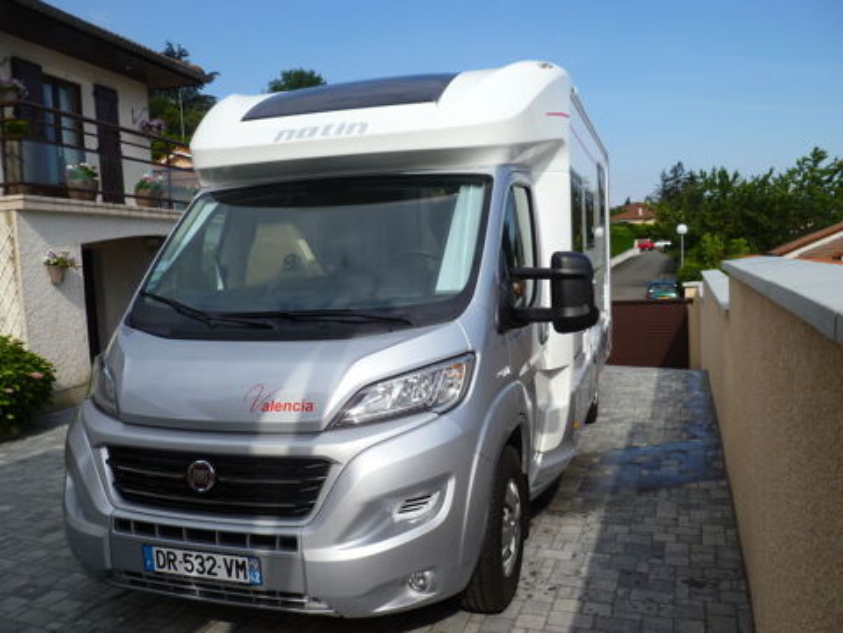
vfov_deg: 46.8
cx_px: 422
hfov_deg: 60.0
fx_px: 731
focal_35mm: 30
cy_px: 316
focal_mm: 5.4
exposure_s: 1/640
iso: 80
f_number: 3.4
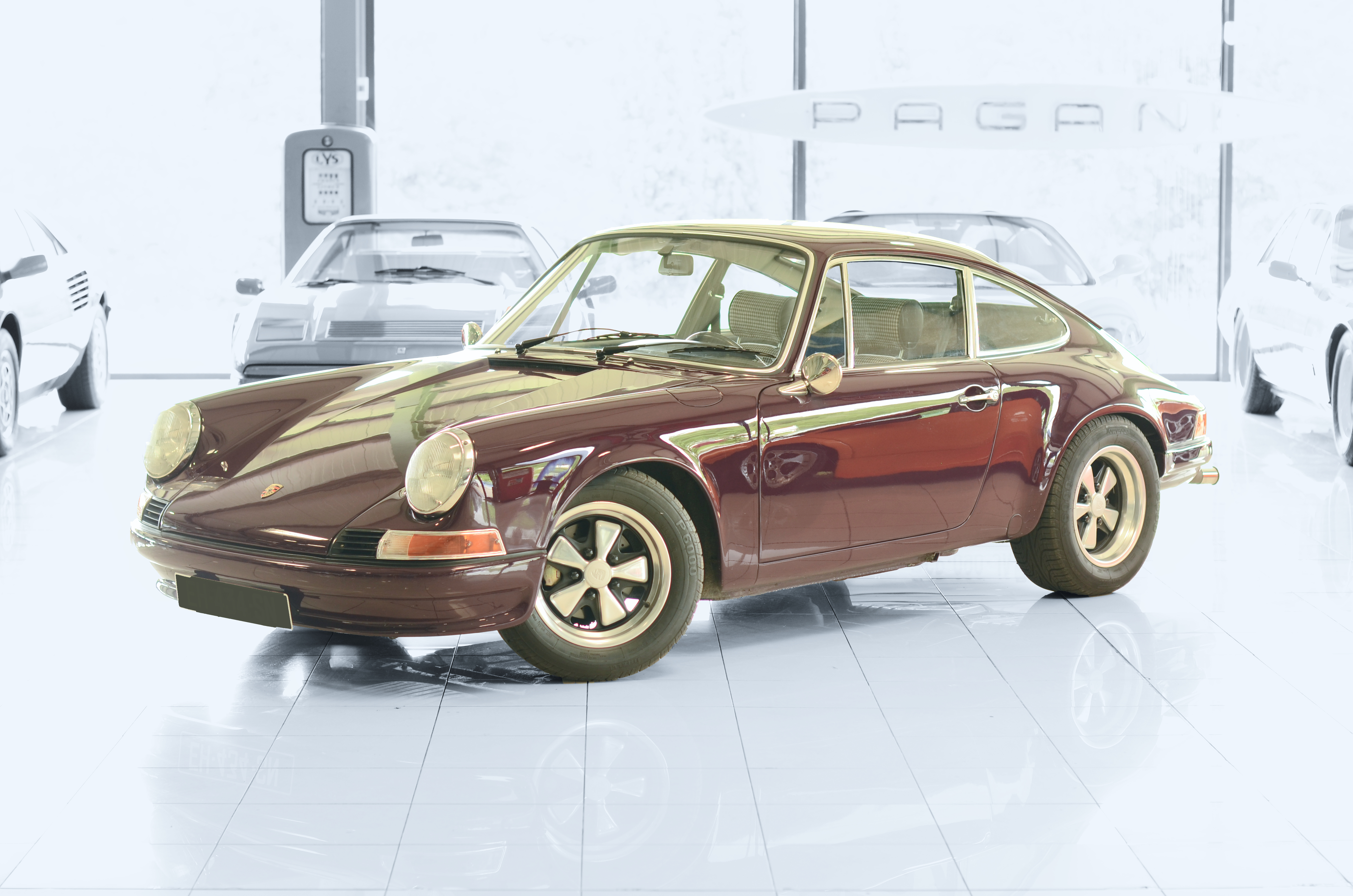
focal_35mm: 75
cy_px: 448
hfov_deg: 27.0
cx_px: 676
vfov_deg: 18.1
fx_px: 2813
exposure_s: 1/50
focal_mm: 50
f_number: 3.2
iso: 160
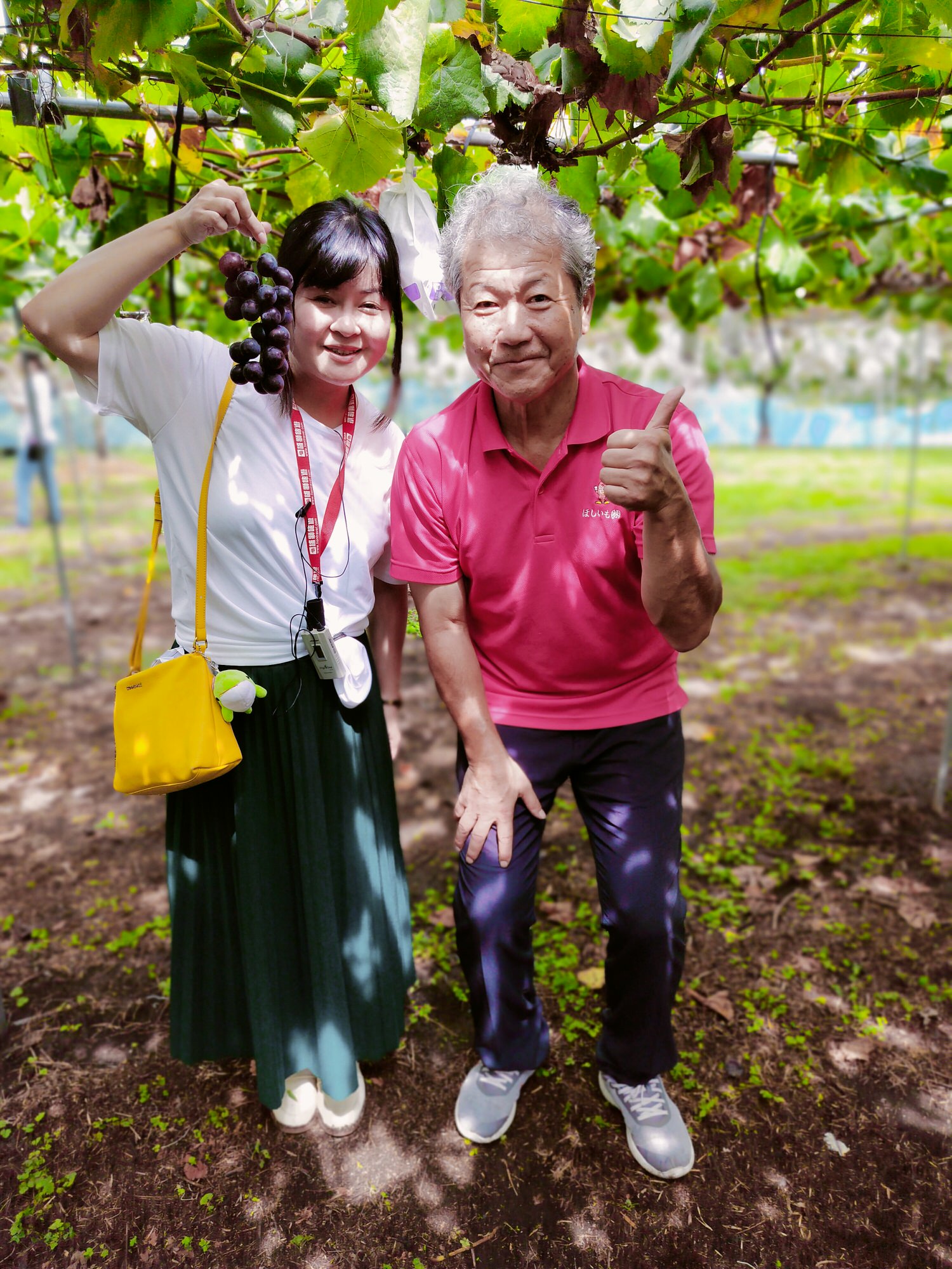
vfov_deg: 71.6
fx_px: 880
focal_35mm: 24
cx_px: 476
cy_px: 634
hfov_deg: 56.8
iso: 100
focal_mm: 5.24
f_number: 2.8
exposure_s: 1/101
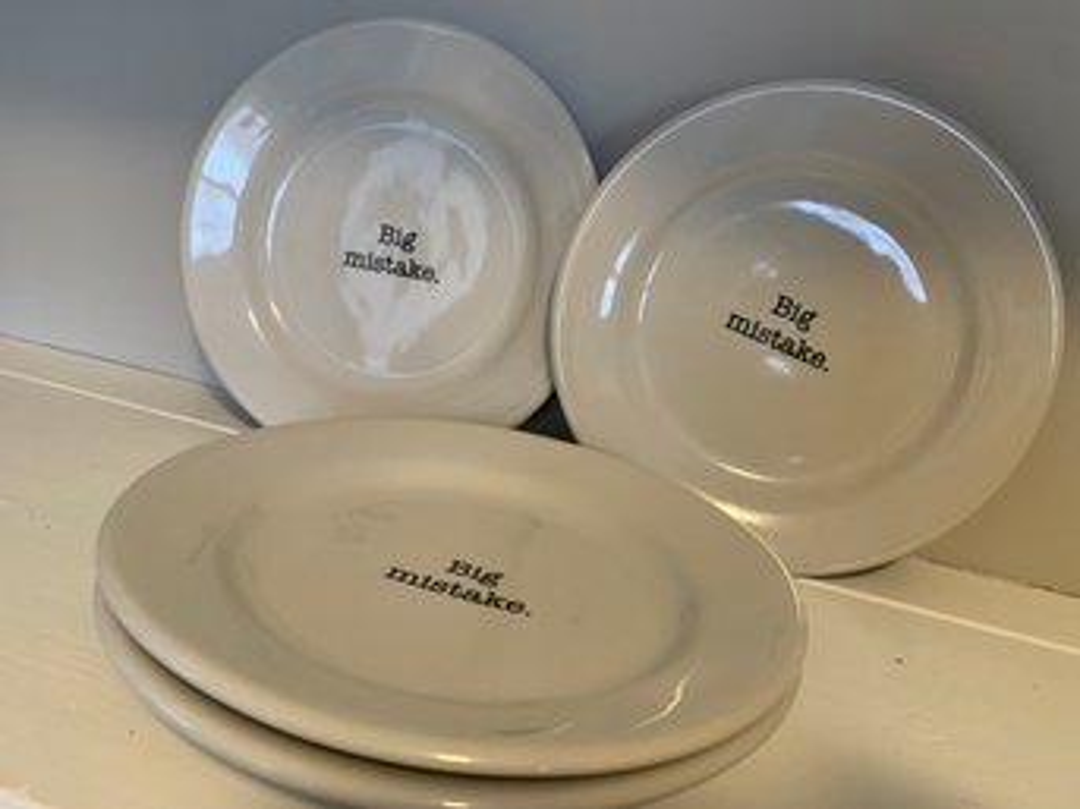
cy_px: 404
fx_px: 811
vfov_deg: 53.0
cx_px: 540
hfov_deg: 67.3
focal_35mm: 26
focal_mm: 4.25
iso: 200
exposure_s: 1/60
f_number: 1.8
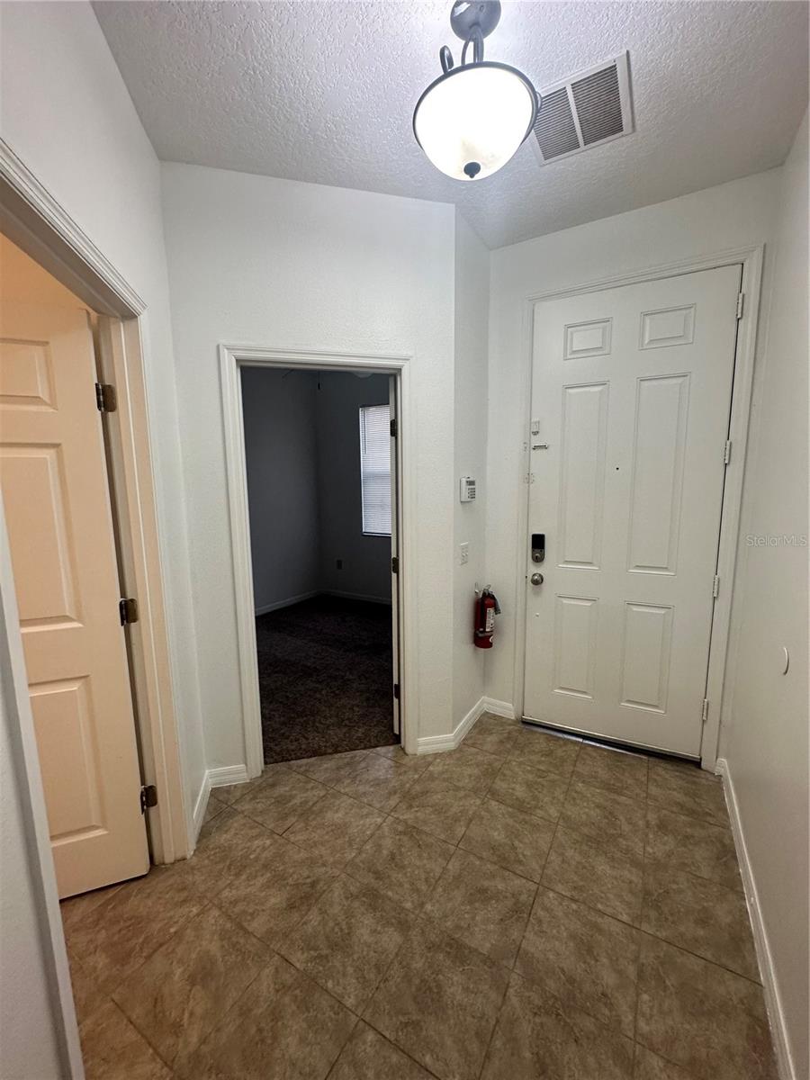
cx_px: 405
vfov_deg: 102.1
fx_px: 437
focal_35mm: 14
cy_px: 540
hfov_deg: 85.7
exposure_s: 1/120
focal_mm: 2.22
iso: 160
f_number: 2.2
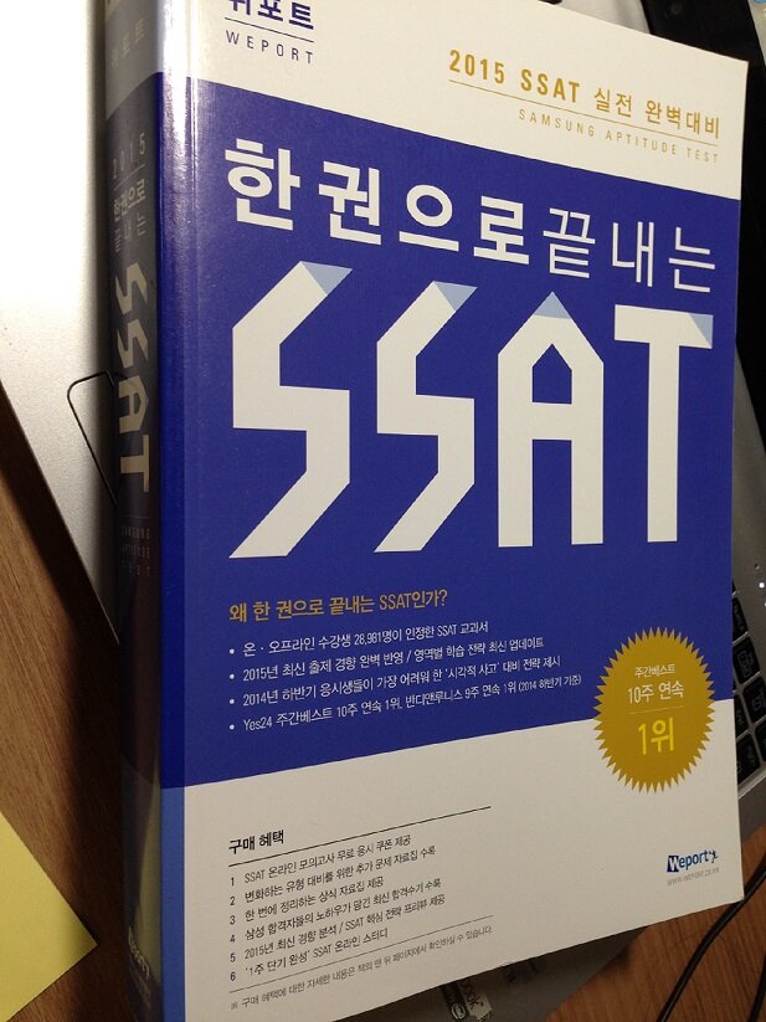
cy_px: 511
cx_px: 383
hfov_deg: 42.9
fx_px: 974
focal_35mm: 33
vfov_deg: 55.4
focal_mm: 4.12
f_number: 2.4
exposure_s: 1/24
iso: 50
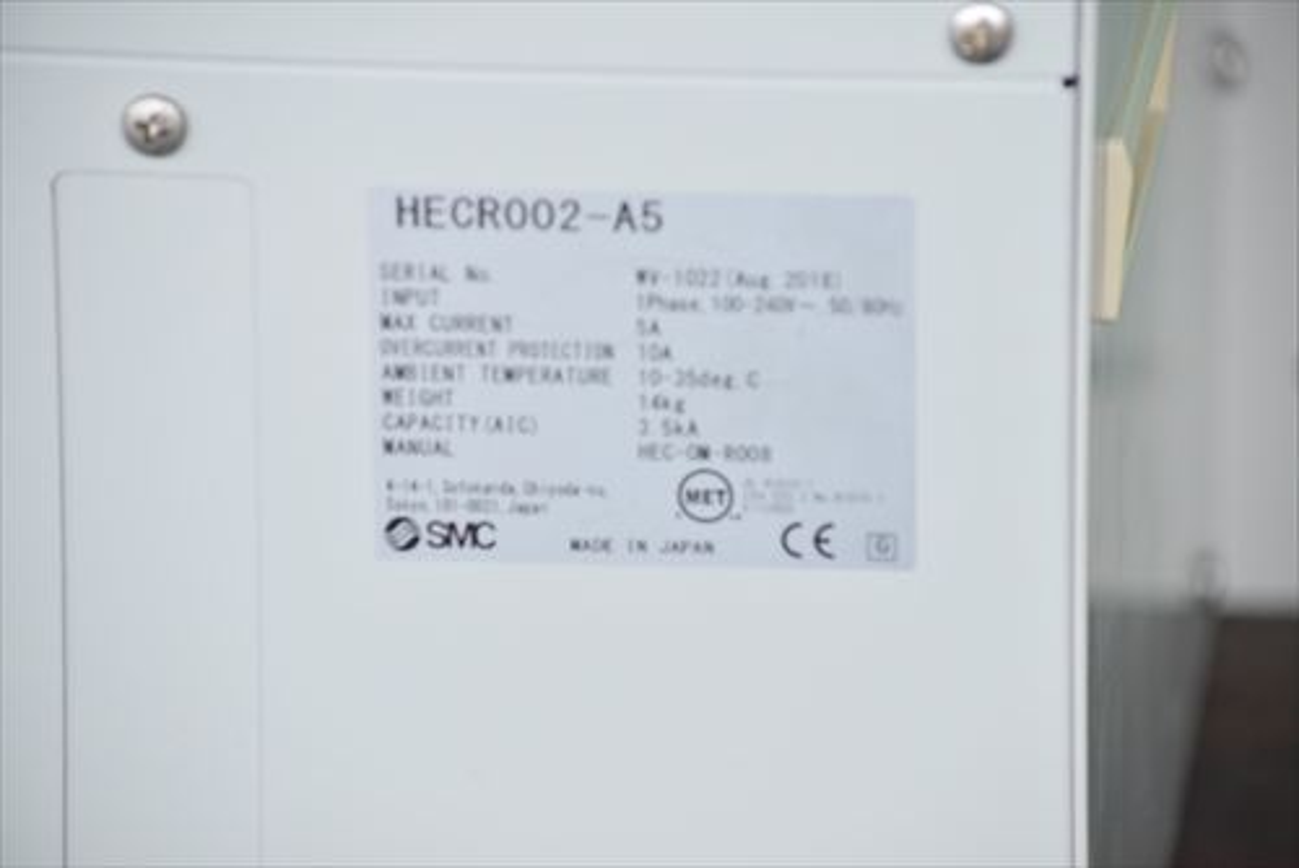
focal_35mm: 202
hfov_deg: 10.2
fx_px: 7311
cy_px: 434
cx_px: 650
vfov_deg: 6.8
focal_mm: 135
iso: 1250
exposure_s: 1/320
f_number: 6.3
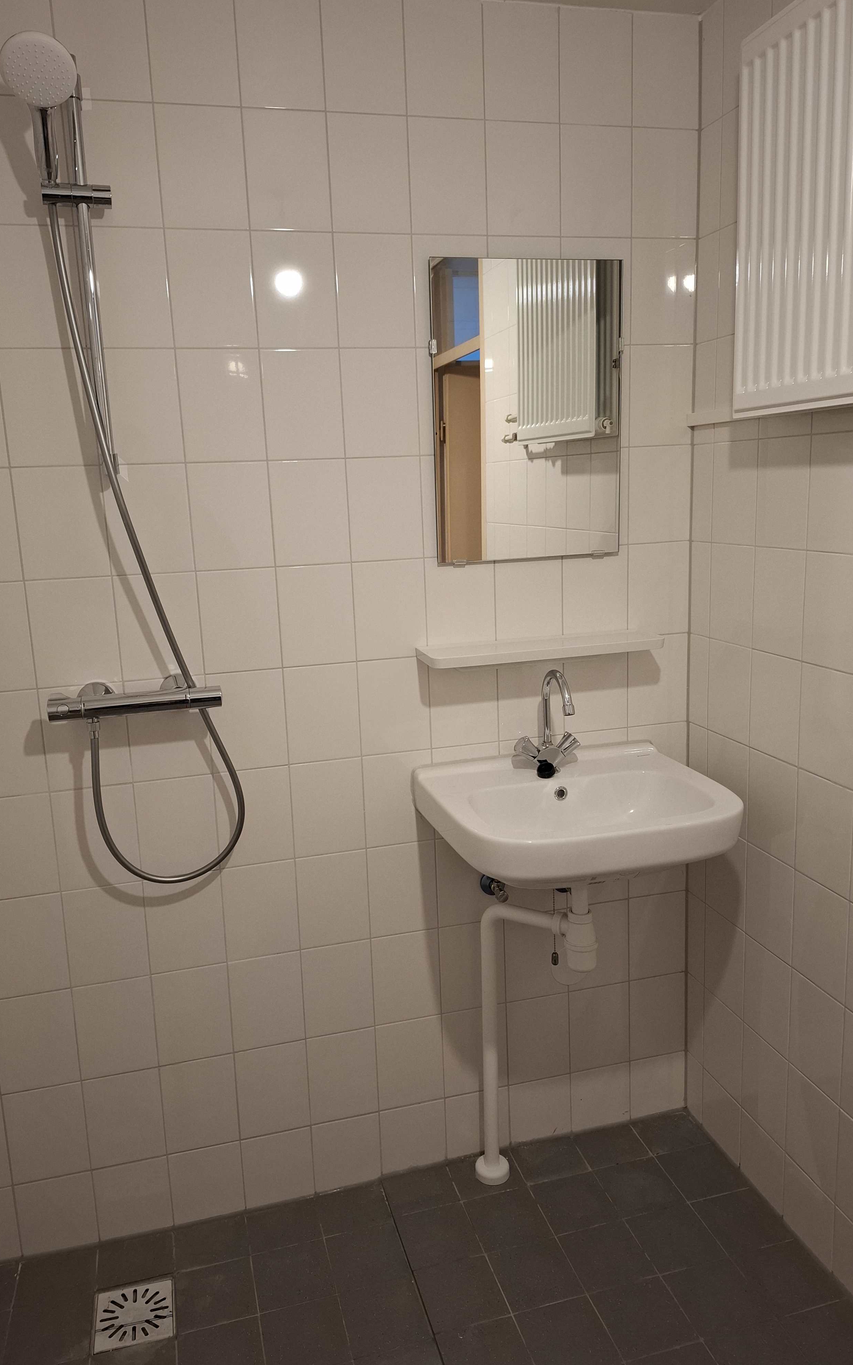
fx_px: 930
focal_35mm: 25
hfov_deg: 49.2
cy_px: 678
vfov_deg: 72.5
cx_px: 394
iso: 250
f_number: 1.8
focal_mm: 5.54
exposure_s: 1/33
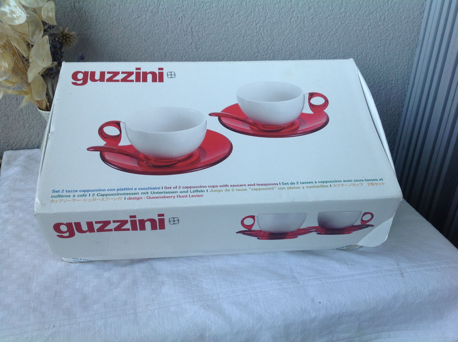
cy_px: 171
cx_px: 229
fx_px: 462
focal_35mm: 35
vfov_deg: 40.6
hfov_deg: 52.7
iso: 64
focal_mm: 4.28
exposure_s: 1/60
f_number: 2.4
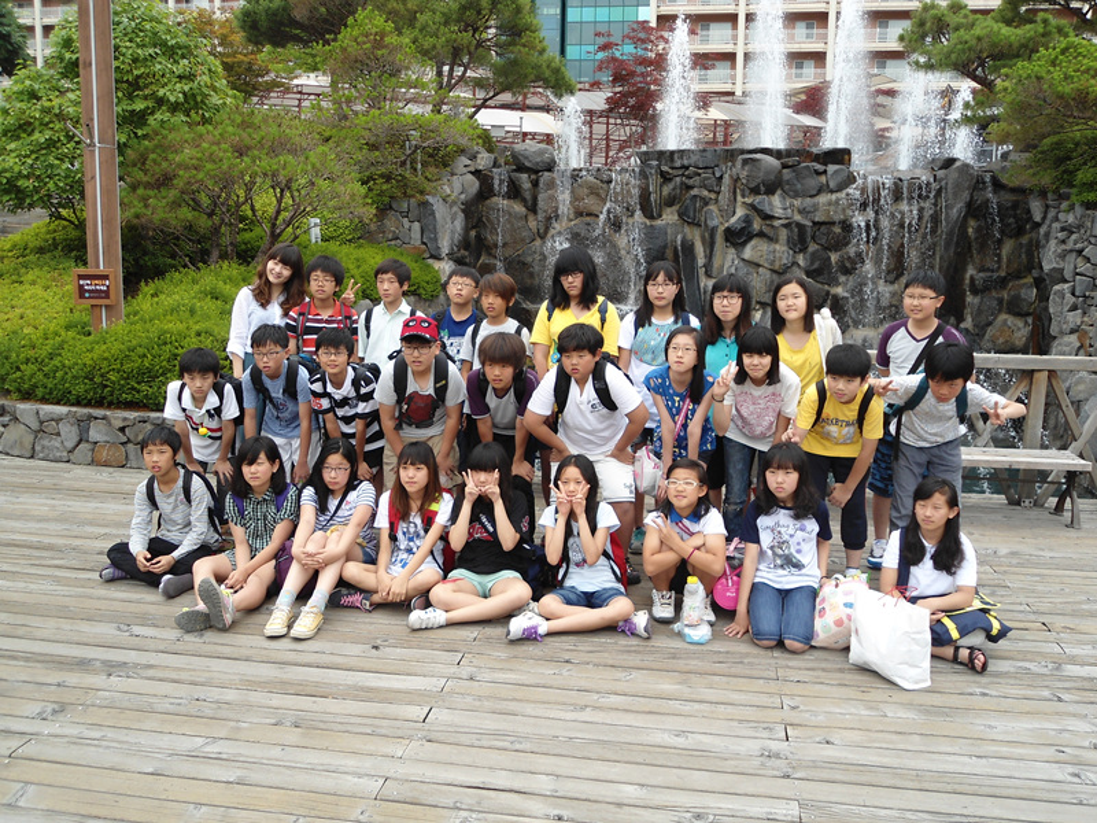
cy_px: 412
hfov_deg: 58.4
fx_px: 982
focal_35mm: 31
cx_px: 548
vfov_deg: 45.4
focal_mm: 5.6
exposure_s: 1/320
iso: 80
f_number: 3
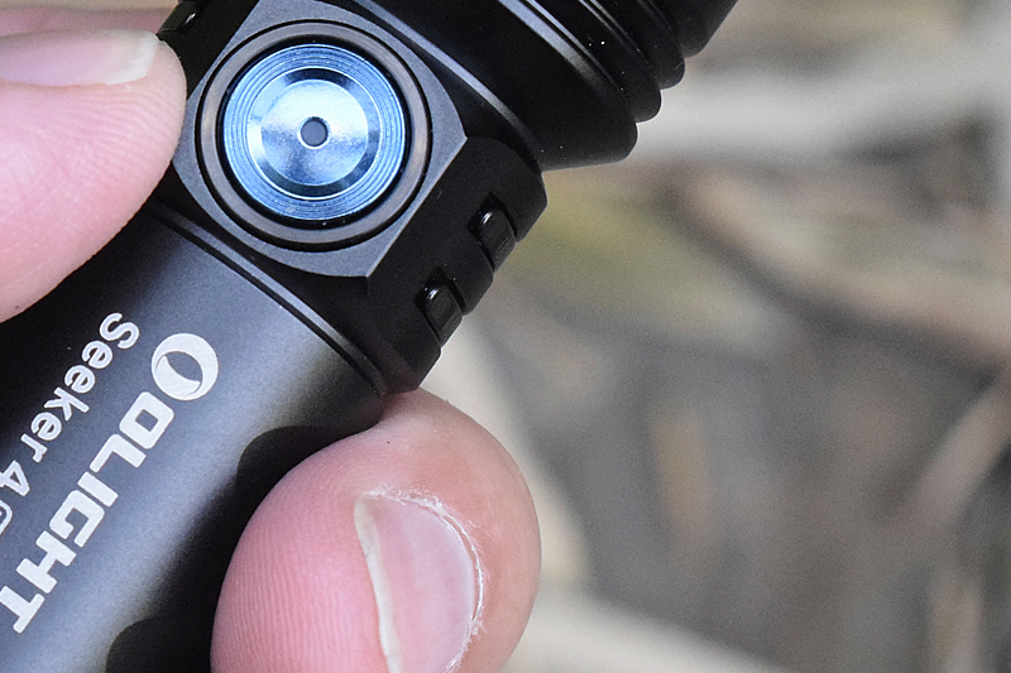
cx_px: 24
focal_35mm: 206
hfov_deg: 9.9
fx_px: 5791
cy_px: 259
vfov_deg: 6.7
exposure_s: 1/400
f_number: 10
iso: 3200
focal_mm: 55
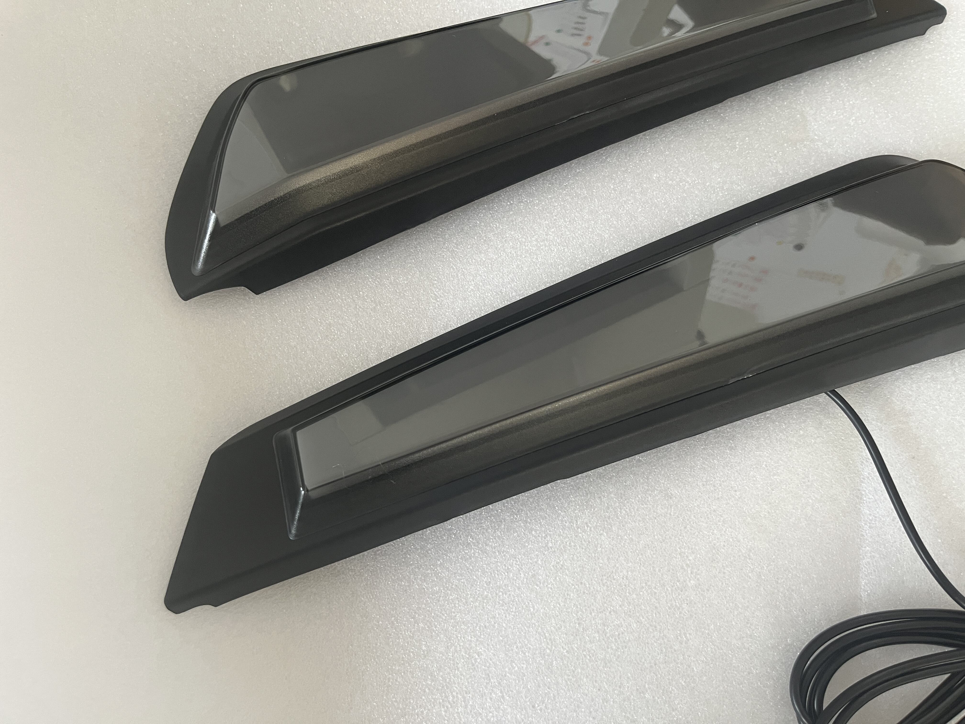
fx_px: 725
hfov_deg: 67.3
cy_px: 362
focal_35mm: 26
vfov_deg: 53.1
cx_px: 482
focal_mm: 5.1
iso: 125
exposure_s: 1/76
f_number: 1.6
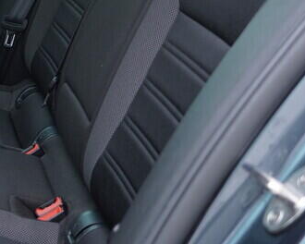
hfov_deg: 16.8
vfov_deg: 14.5
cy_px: 20
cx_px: -134
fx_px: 948
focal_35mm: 105
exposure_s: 1/40
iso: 250
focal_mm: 24
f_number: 2.8
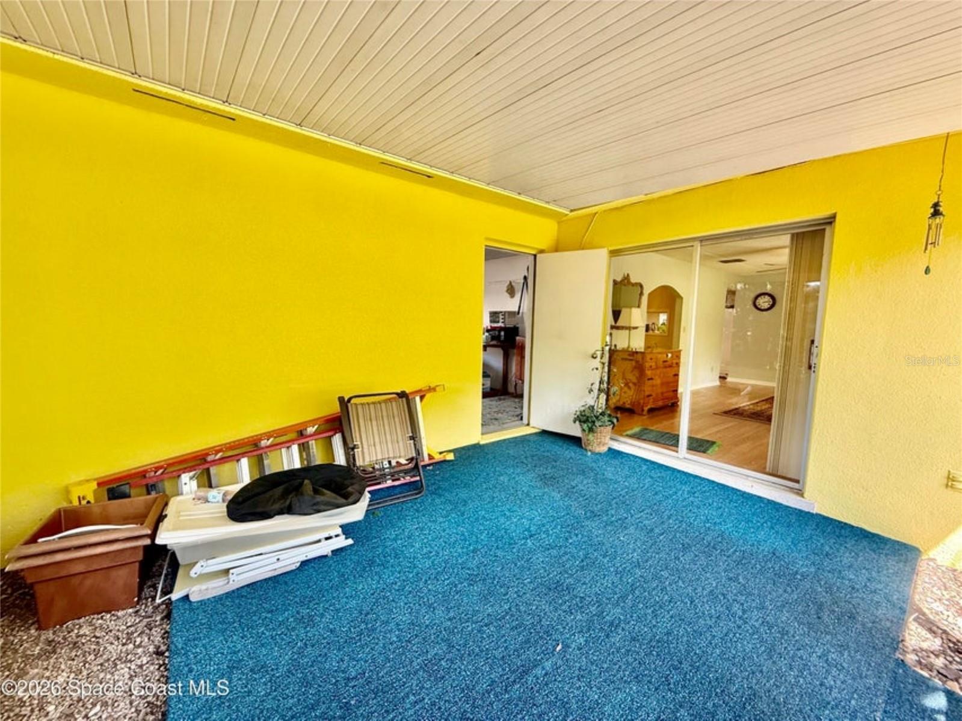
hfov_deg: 102.1
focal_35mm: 14
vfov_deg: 85.7
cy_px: 360
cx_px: 481
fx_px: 389
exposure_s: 1/99
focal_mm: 2.22
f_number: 2.2
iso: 160
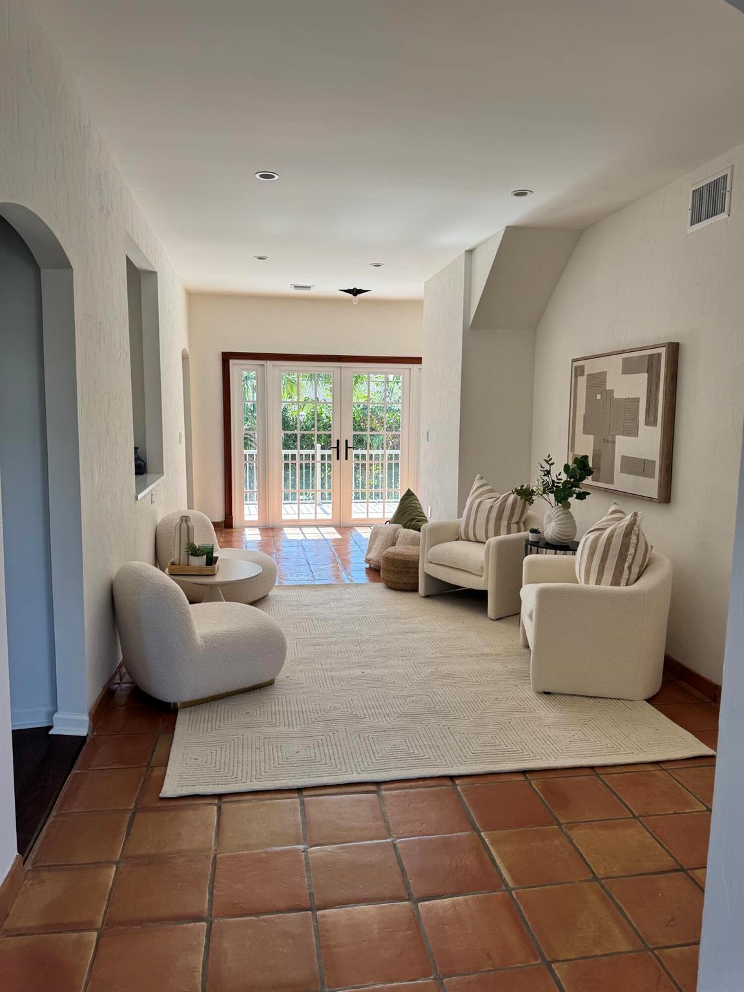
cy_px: 496
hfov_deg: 56.8
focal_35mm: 24
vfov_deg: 71.6
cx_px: 372
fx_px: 688
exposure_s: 1/417
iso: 80
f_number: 1.78
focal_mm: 6.76
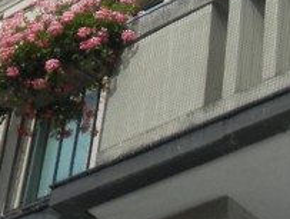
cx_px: -36
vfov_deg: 9.6
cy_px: -109
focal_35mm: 151
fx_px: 1267
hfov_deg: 12.8
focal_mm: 5.4
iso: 160
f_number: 7
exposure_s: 1/401
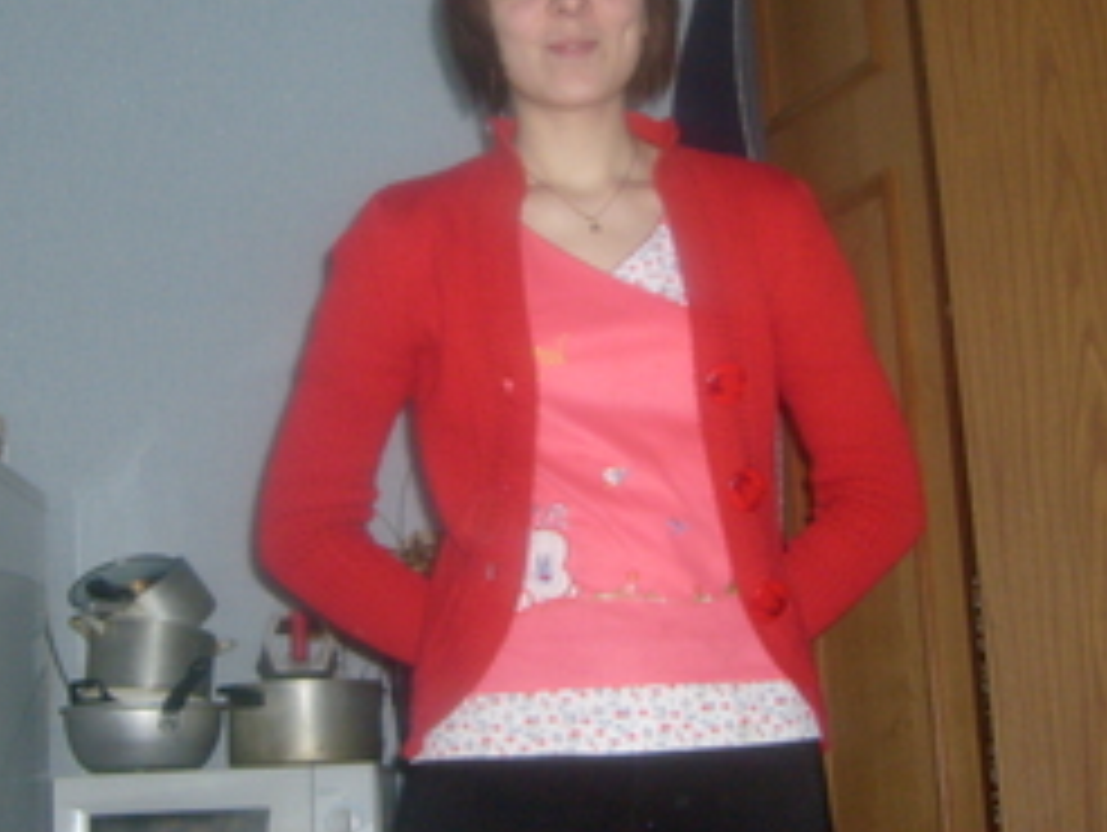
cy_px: 369
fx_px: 2049
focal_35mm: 64
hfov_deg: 30.2
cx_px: 562
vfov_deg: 23.0
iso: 100
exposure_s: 1/45
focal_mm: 5.8
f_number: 2.8
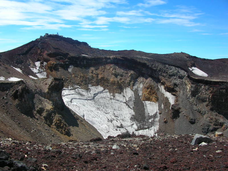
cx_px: 114
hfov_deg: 52.6
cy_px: 86
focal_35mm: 35
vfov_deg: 40.7
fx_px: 231
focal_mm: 5.8
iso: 50
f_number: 5.6
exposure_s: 1/304
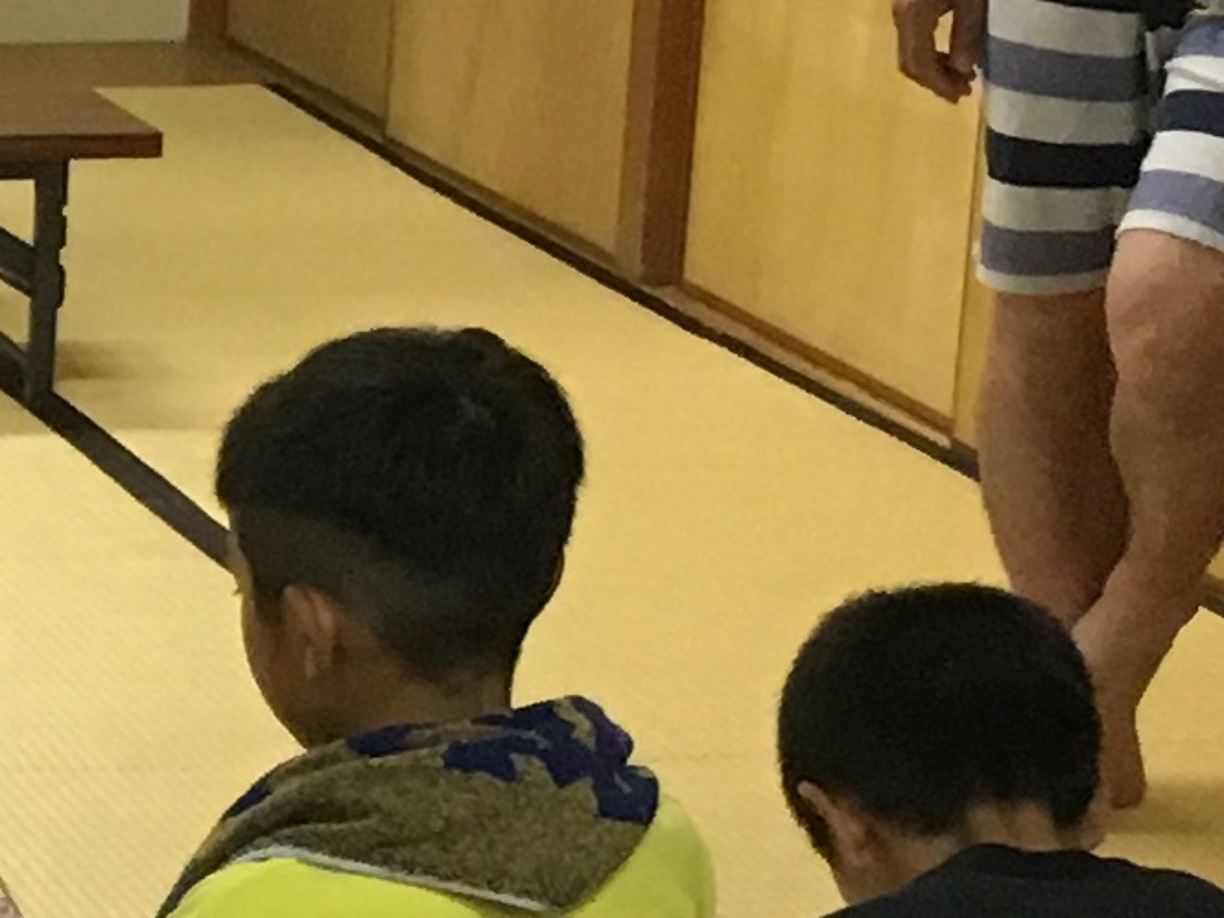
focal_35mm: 176
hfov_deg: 10.5
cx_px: -1049
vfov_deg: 8.4
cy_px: 815
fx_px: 6223
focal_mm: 4.15
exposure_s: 1/30
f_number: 2.2
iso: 160
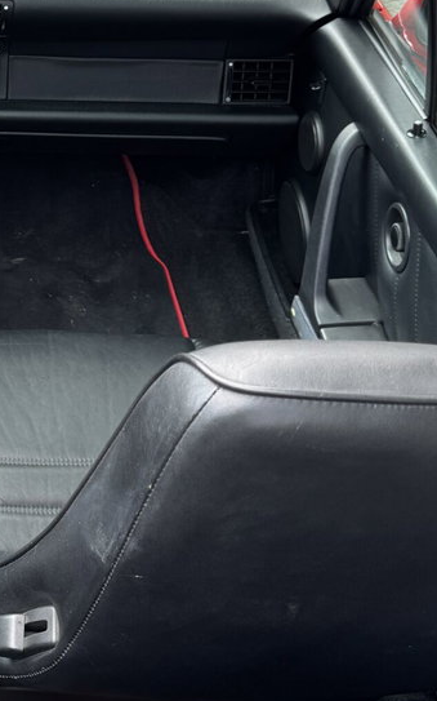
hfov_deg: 19.2
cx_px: -76
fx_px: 1221
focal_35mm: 64
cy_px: 203
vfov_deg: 31.6
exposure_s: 1/263
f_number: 1.78
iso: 64
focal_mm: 6.76
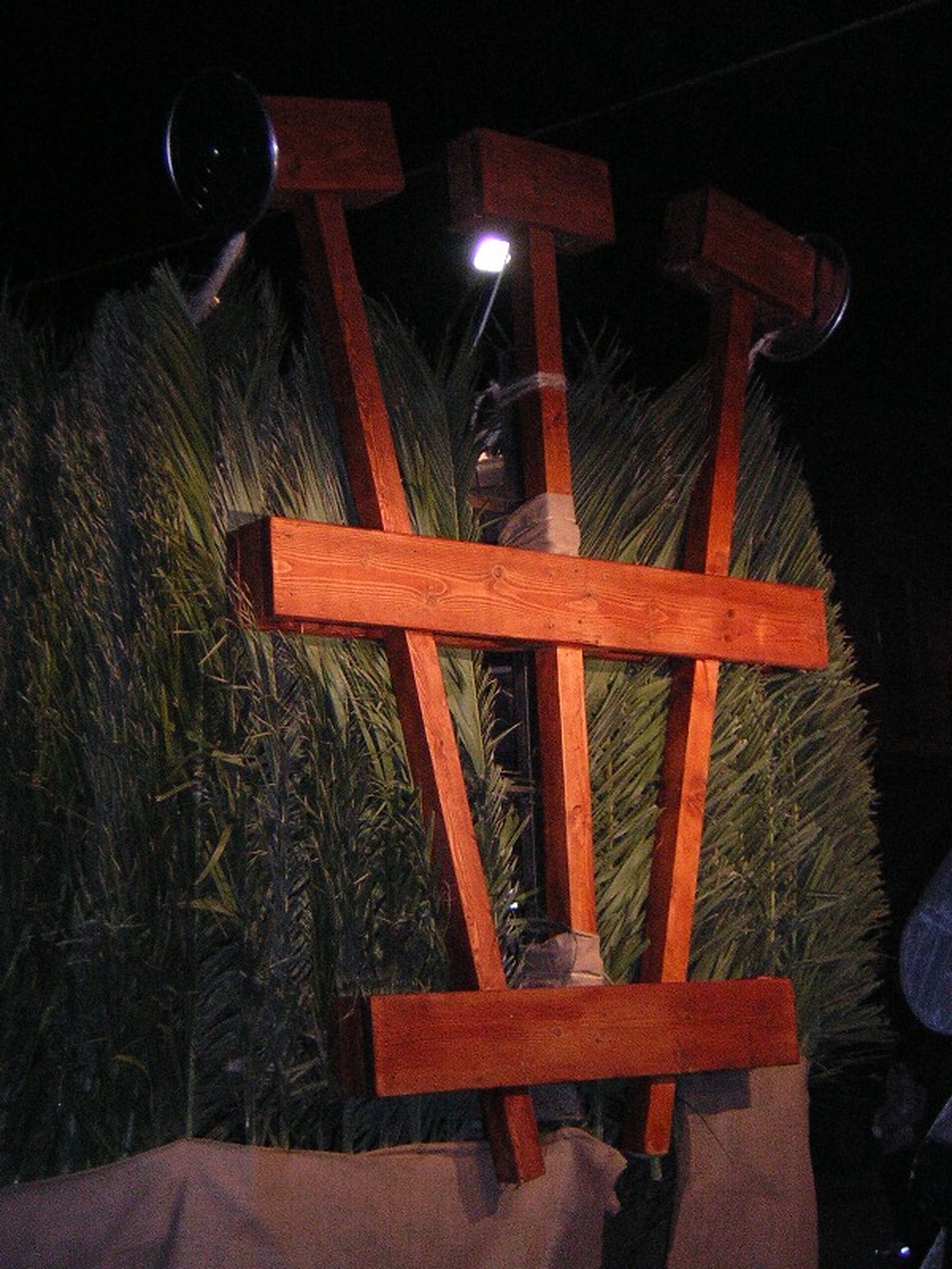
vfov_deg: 33.2
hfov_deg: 25.2
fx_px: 2127
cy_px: 634
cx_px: 476
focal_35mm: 58
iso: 200
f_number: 3.3
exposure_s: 1/60.1
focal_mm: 7.6
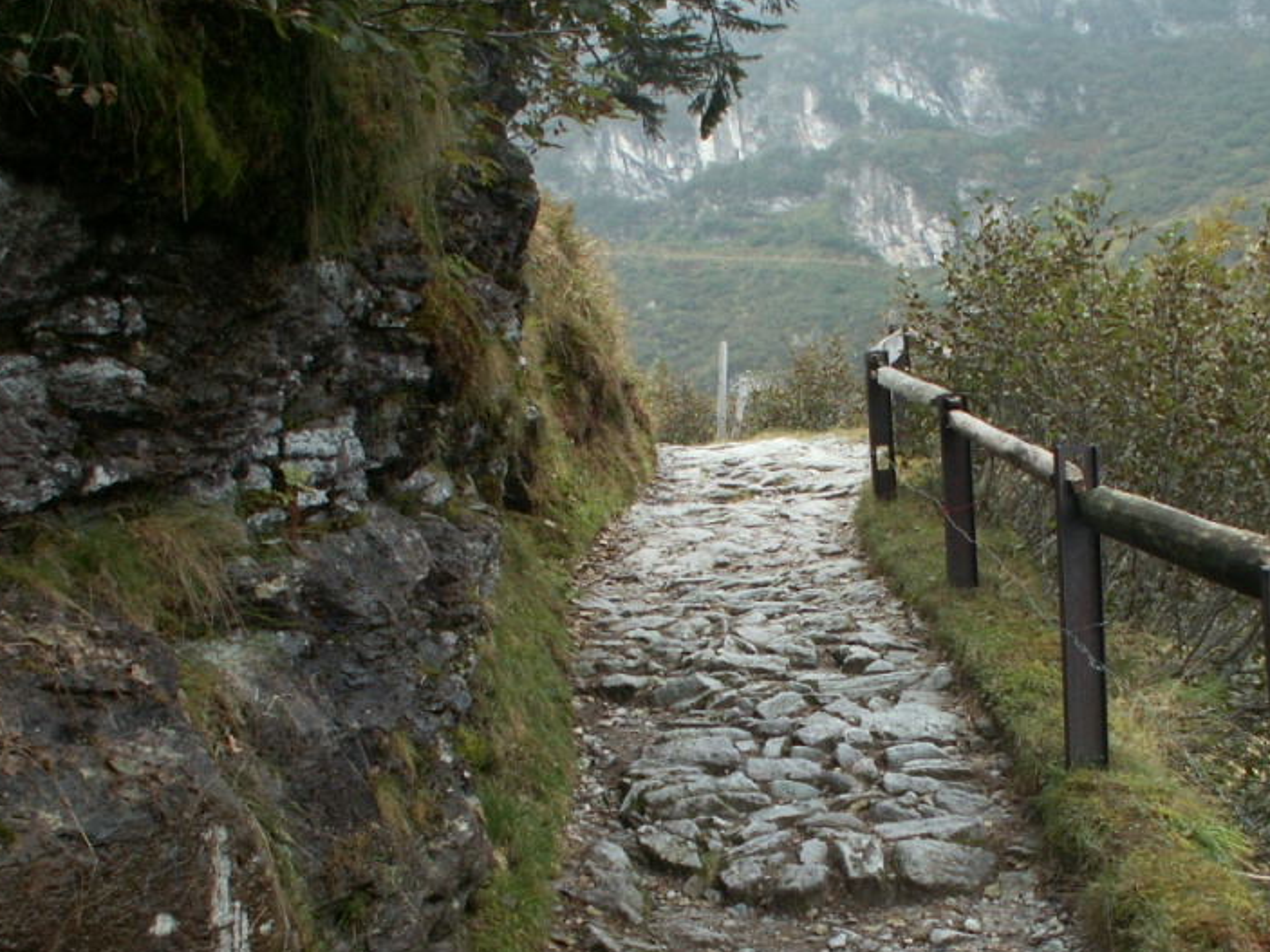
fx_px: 1871
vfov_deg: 28.3
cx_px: 811
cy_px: 674
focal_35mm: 51
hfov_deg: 37.2
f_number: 3.5
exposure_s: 1/50
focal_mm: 5.86
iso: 50
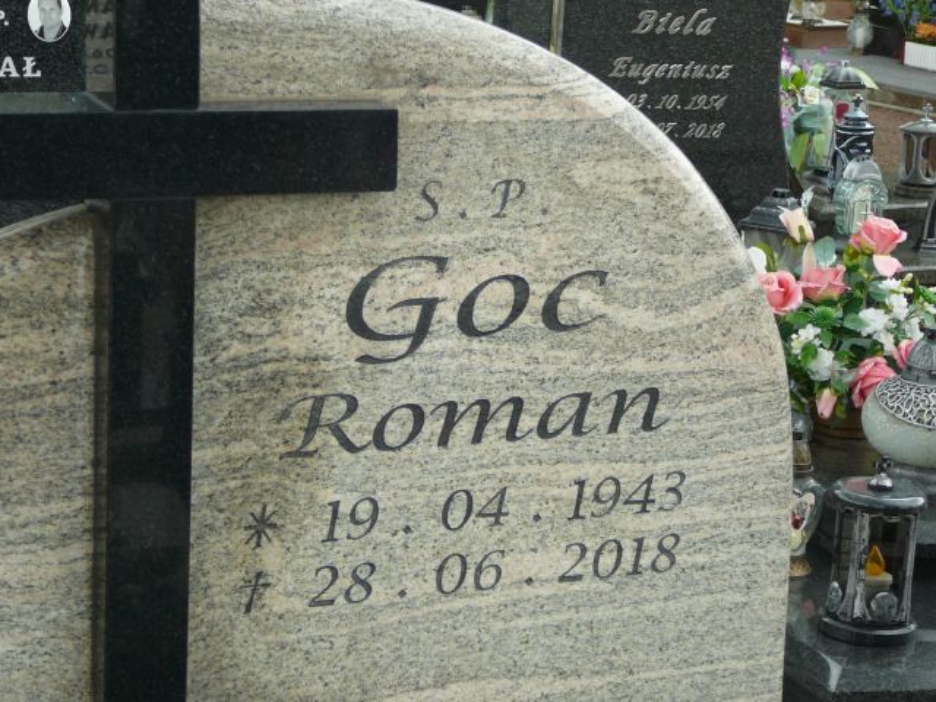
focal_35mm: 82
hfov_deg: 23.8
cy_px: 351
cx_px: 468
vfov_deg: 18.0
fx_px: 2217
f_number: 3.8
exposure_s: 1/60
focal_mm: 12.2
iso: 80
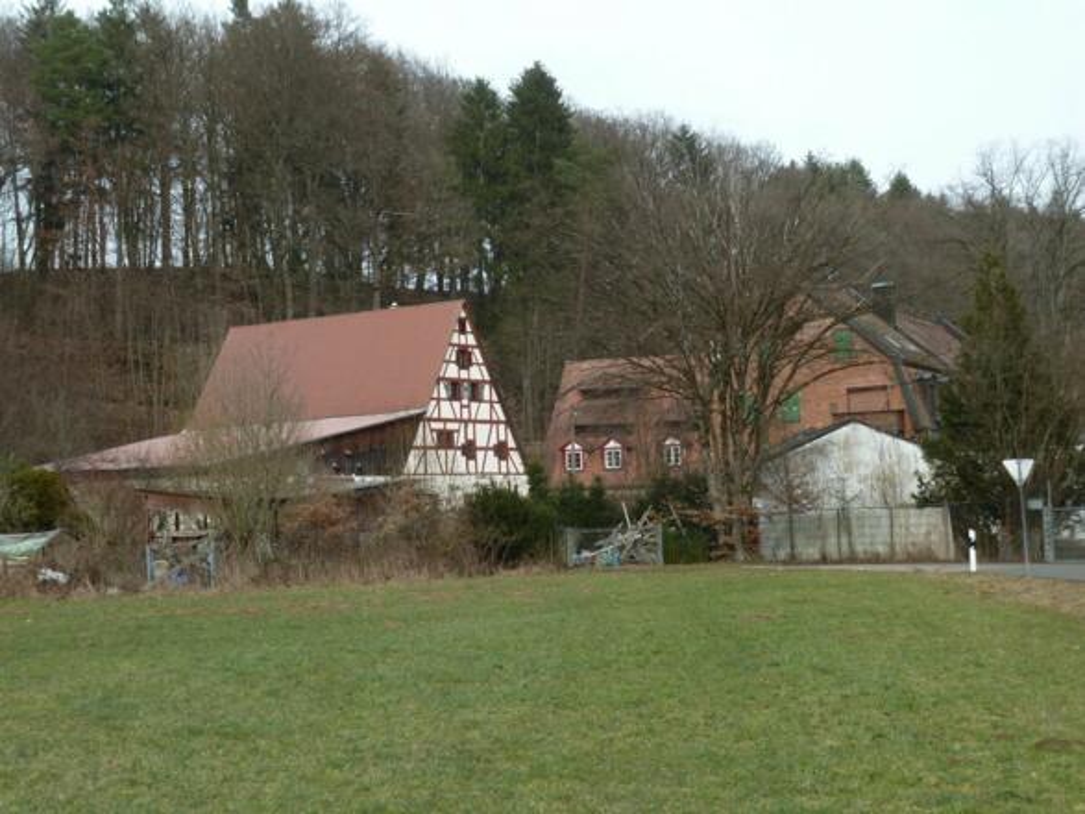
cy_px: 407
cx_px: 542
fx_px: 1974
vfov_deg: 23.3
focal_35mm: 63
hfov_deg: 30.7
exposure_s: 1/160
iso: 80
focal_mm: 10.3
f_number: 4
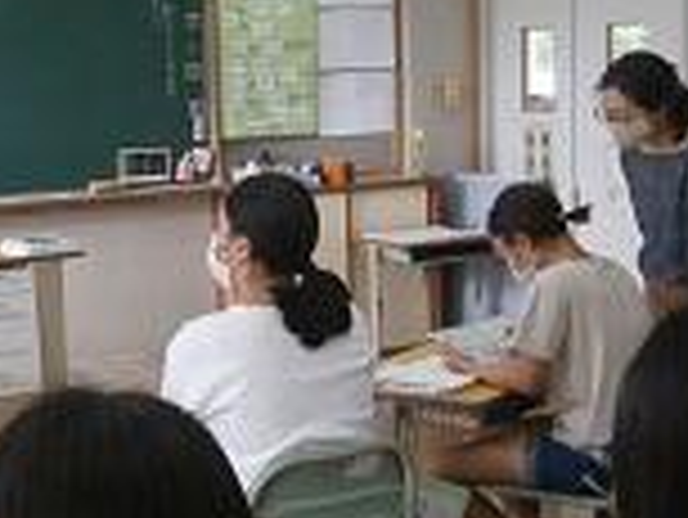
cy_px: 266
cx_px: 139
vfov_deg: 21.6
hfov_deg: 28.0
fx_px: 1353
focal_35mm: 68
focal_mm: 4.7
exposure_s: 1/40
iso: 80
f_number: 2.8
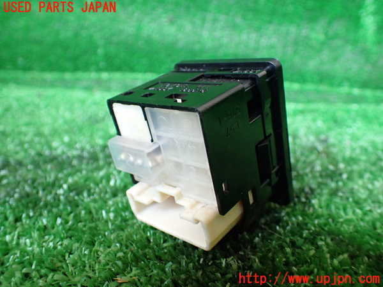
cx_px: 192
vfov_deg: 46.8
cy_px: 144
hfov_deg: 60.0
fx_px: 332
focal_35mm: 30
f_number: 2.3
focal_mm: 5.4
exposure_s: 1/125
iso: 400
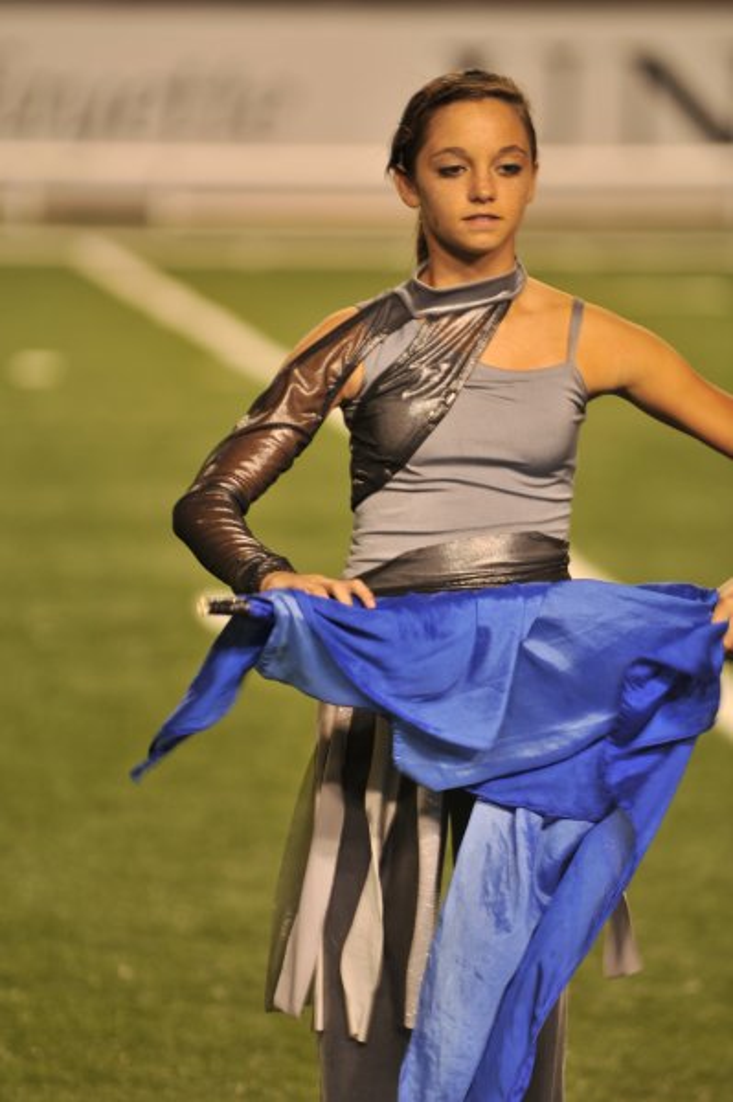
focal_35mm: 300
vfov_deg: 6.9
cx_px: 366
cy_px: 551
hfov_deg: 4.6
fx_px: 9178
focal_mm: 200
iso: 220
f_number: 2.8
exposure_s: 1/60
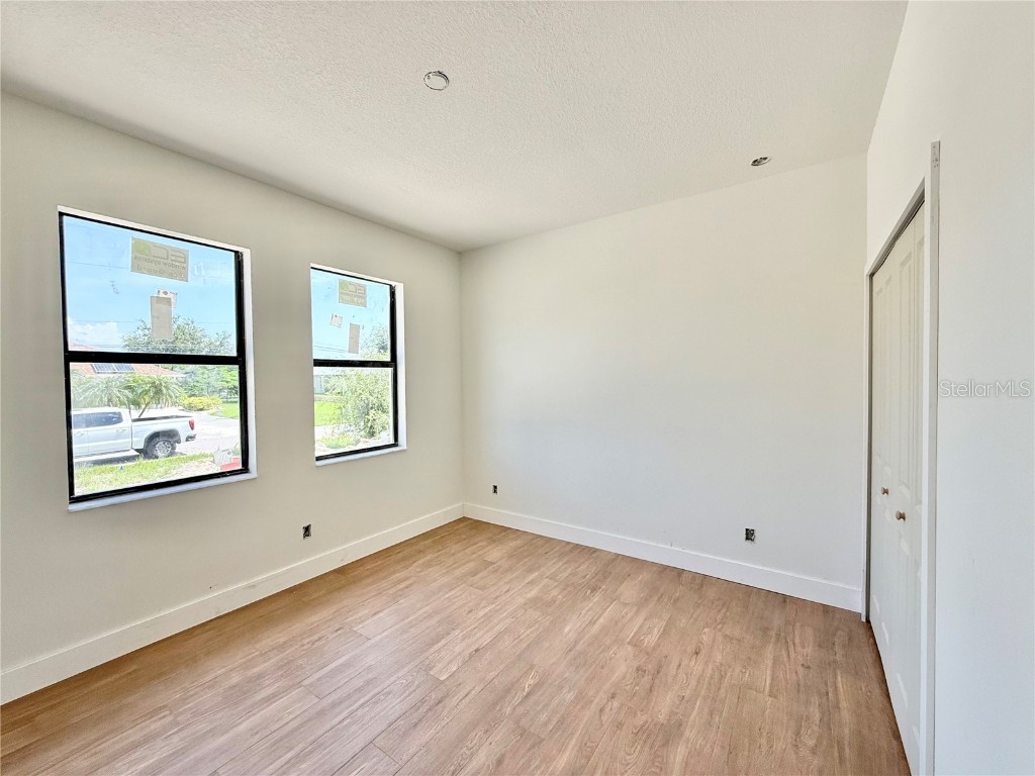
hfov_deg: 102.1
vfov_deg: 85.7
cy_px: 388
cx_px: 518
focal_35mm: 14
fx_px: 419
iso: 64
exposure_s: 1/433
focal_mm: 2.22
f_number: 2.2
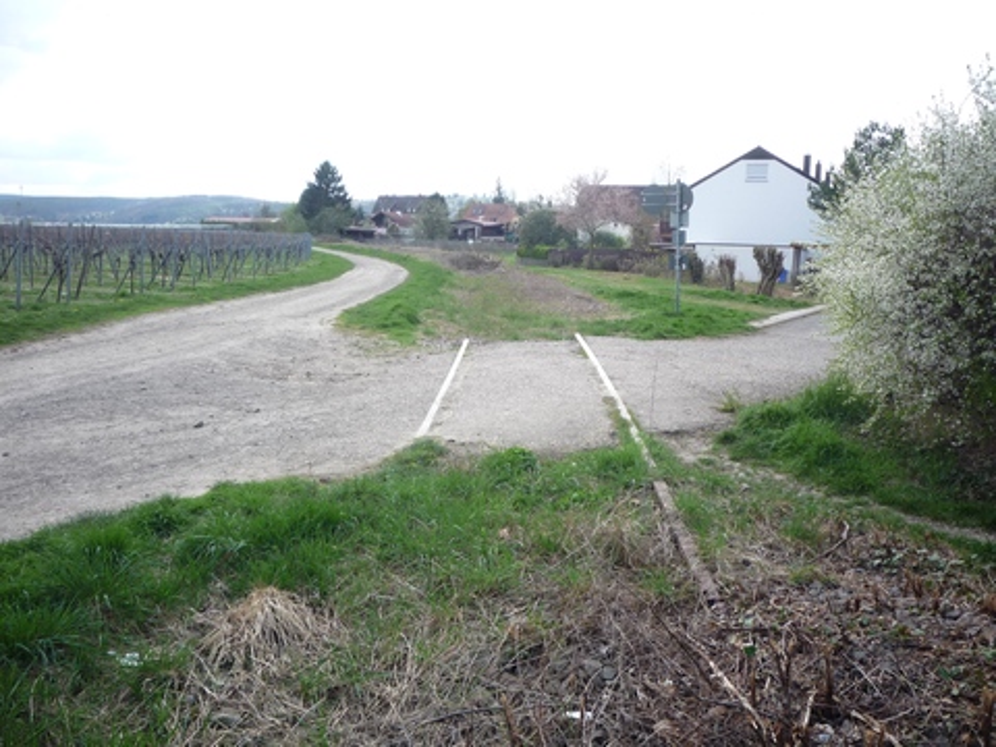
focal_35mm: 32
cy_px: 374
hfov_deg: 56.8
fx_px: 921
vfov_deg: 44.2
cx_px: 498
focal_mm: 5.2
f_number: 4
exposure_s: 1/250
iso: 100
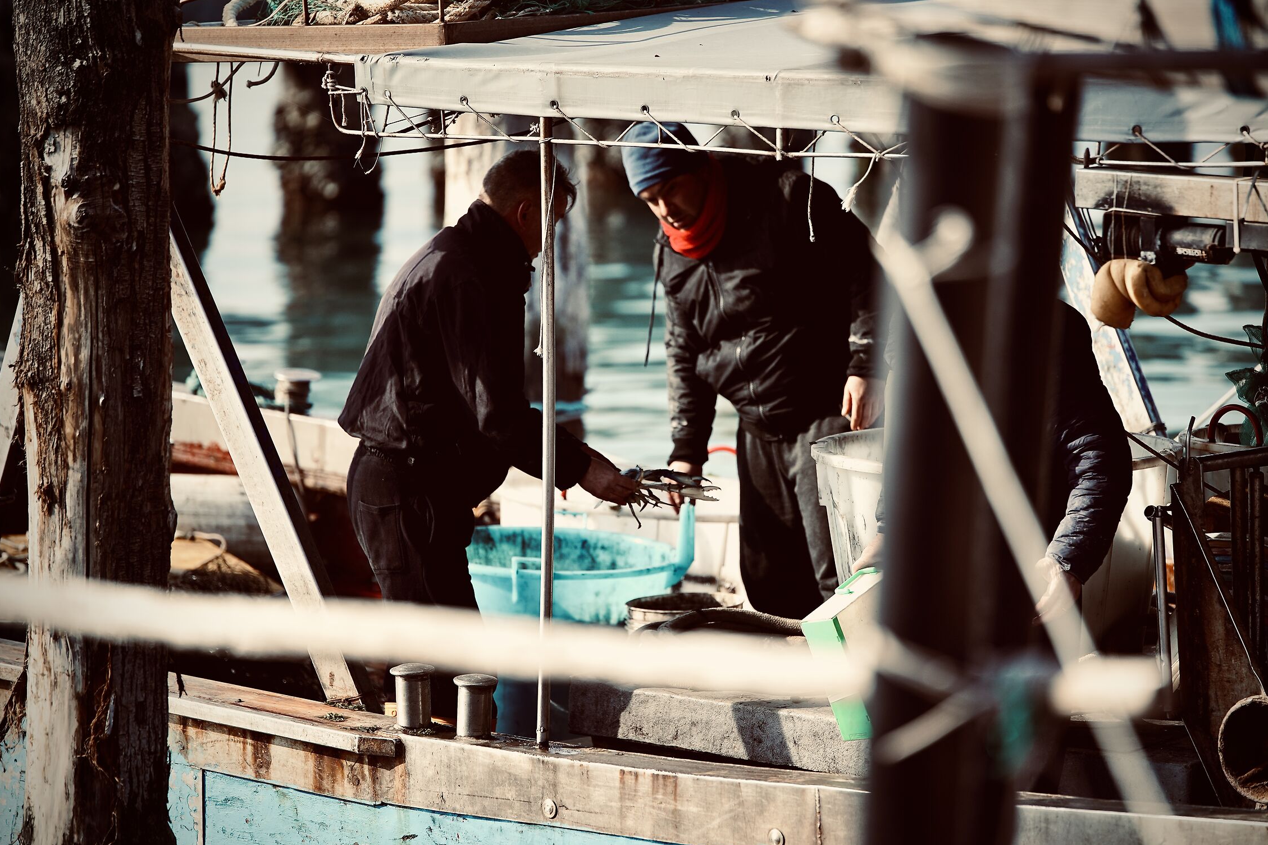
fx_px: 7149
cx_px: 671
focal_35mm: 203
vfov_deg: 6.8
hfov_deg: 10.1
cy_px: 437
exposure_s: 1/1600
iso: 125
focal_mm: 191
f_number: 2.8
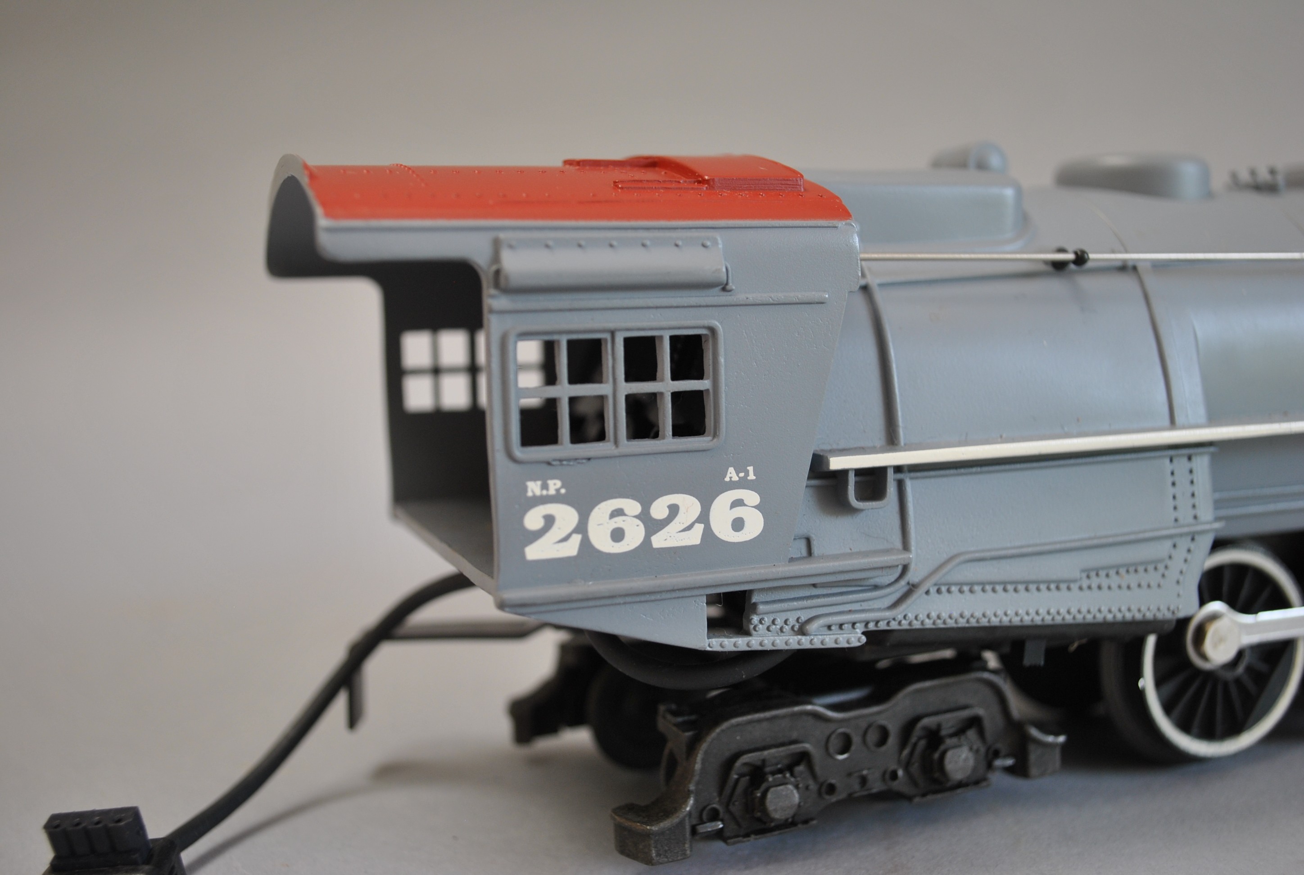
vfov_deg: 34.4
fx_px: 1416
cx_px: 652
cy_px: 438
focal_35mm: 39
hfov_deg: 49.5
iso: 200
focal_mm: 26
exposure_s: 1/50
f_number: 4.2
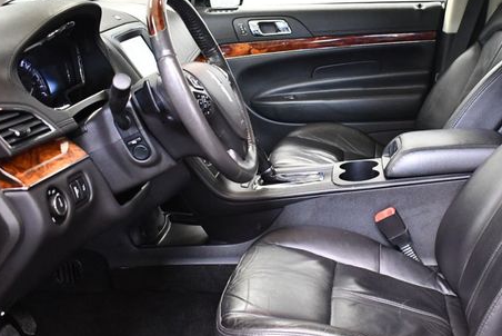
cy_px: 197
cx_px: 324
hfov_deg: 38.5
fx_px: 712
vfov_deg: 26.5
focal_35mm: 51
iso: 3200
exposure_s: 1/80
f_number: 3.5
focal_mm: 18
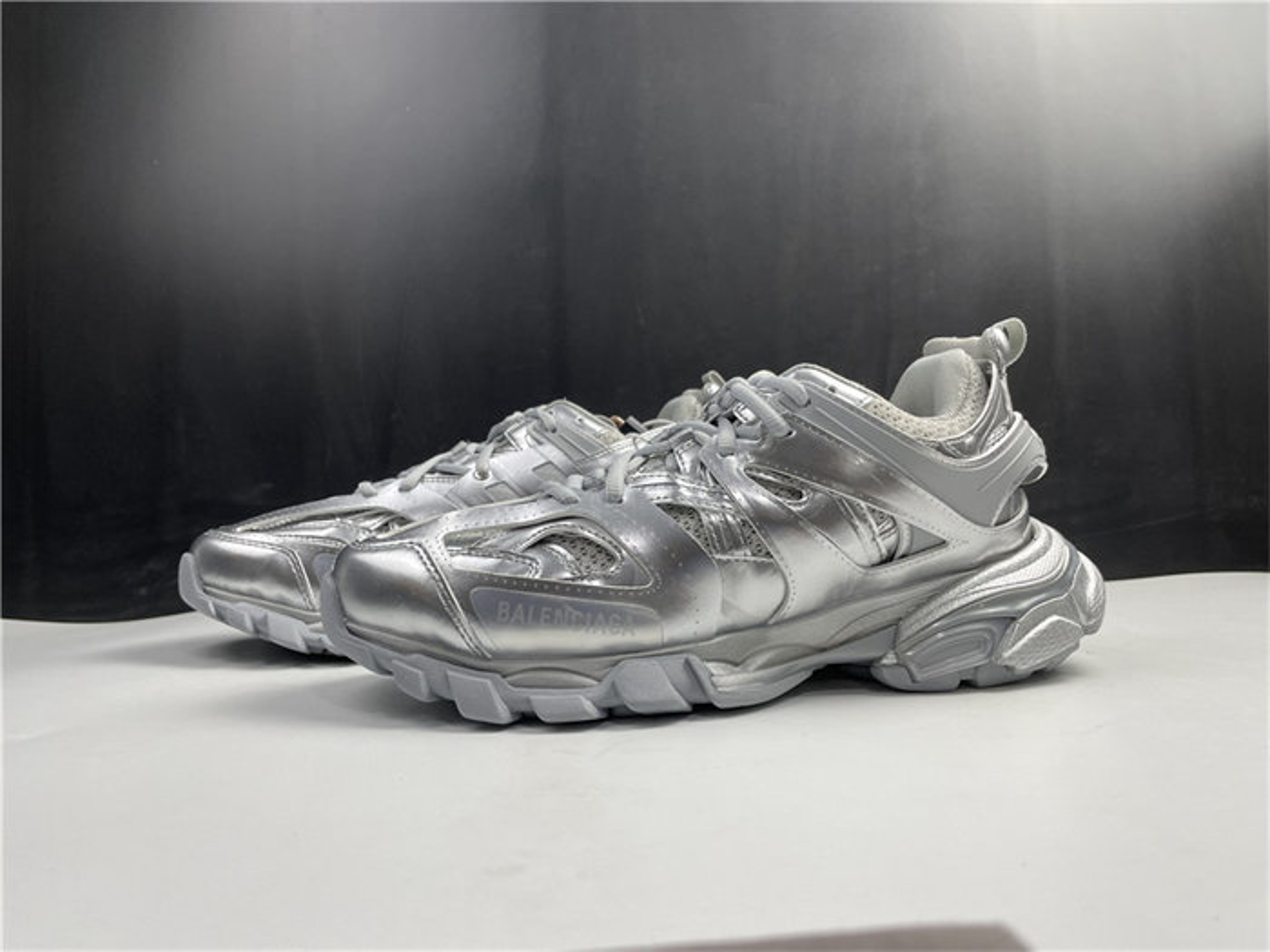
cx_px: 635
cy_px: 476
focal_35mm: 26
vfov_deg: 53.1
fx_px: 954
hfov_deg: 67.3
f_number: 1.6
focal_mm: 4.2
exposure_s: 1/121
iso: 64
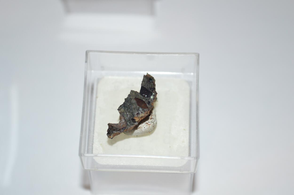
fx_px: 673
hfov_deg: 24.6
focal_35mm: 82
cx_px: 147
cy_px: 98
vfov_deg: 16.5
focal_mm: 55
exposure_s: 1/60
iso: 720
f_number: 5.6
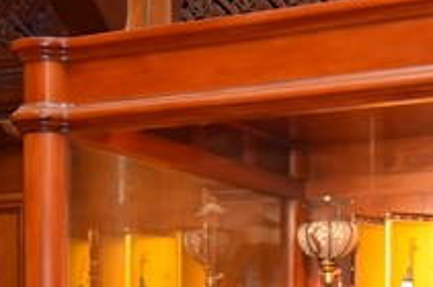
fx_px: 1297
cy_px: 386
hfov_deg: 18.9
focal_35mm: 108
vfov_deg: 12.2
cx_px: 164
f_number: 5
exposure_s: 1/125
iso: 1250
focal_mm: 35
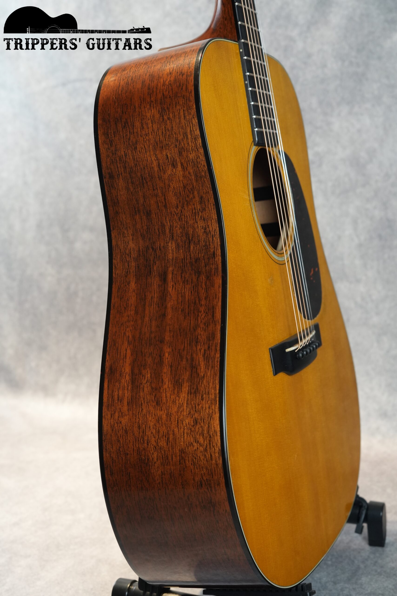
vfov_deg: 39.6
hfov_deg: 27.0
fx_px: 827
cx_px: 198
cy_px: 298
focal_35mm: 50
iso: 2500
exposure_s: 1/15
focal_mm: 50
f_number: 6.3
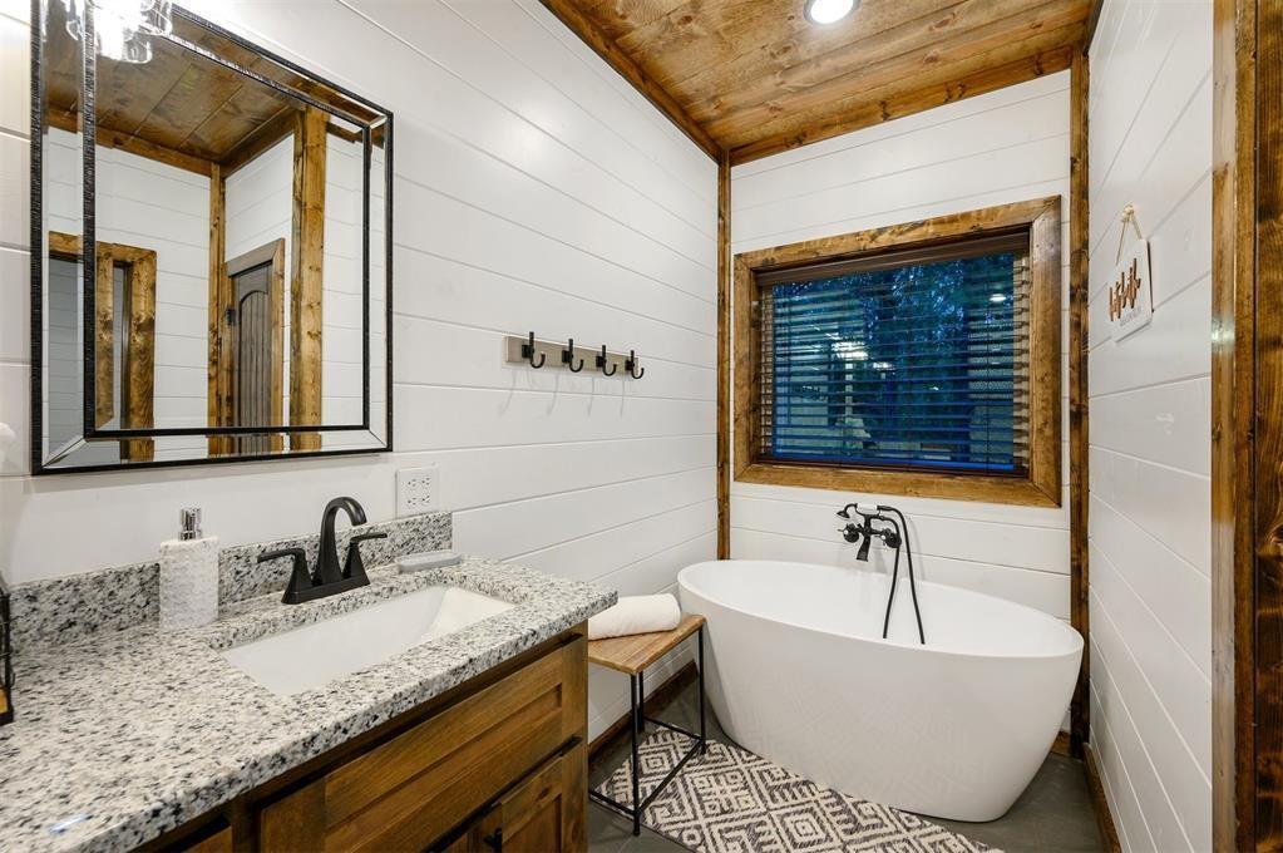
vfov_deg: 81.1
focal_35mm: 14
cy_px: 426
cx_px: 642
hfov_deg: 104.3
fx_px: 498
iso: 400
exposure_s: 1/5
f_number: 9
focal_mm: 14
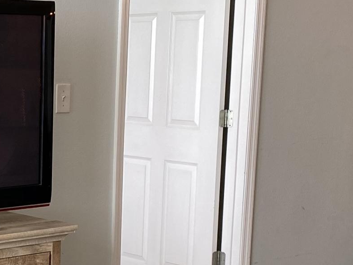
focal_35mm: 99
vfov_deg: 14.8
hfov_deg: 19.4
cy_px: 236
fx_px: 1010
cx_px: 13
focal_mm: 4.25
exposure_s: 1/120
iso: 80
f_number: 1.8
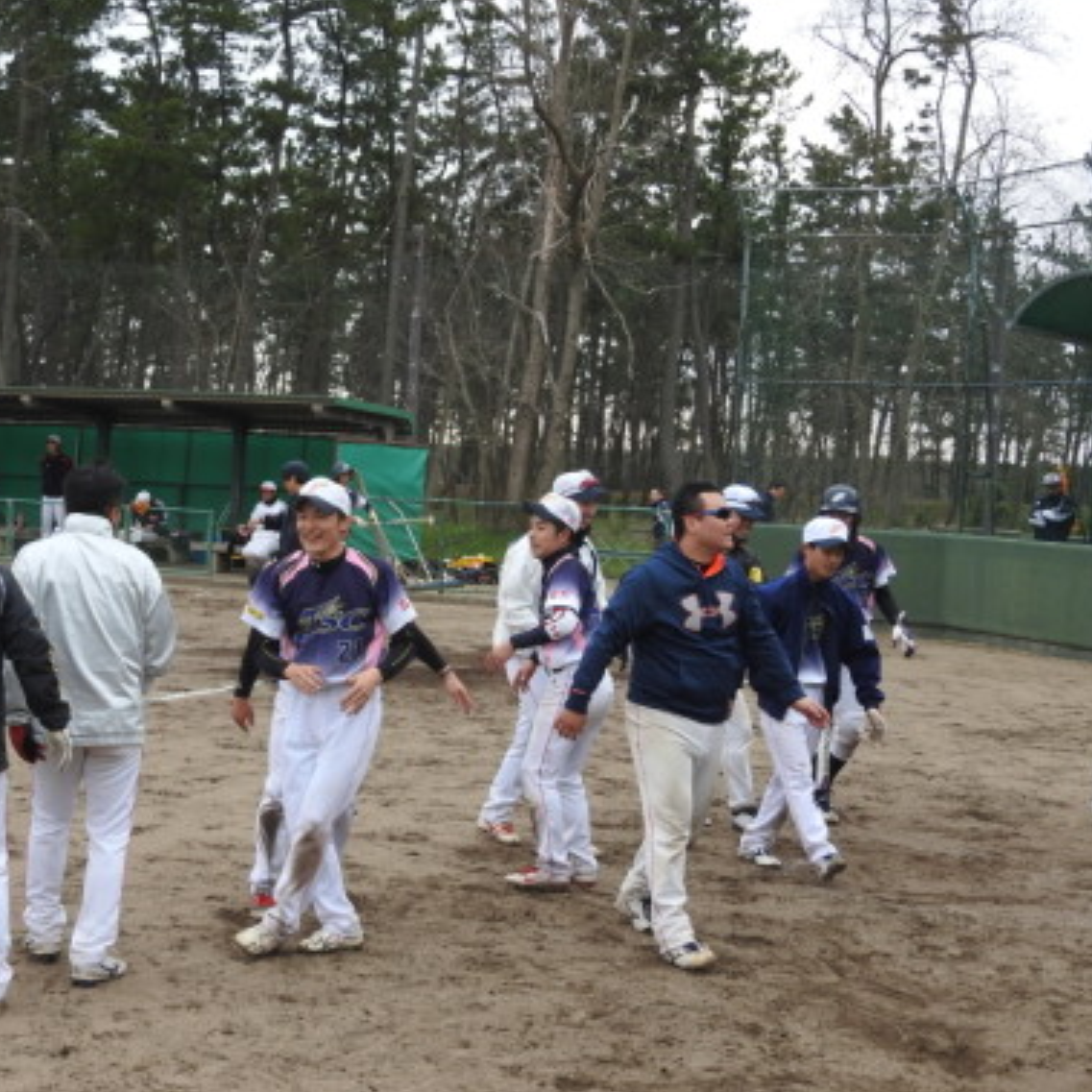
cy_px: 522
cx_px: 357
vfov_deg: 27.3
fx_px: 2248
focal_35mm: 63
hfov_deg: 27.1
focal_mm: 8.1
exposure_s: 1/125
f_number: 4
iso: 100
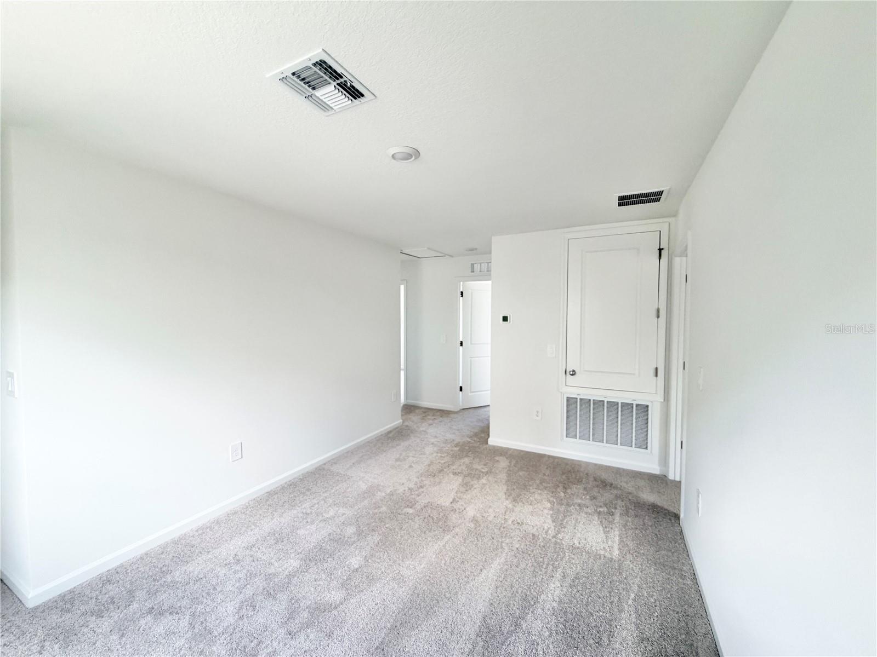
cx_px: 438
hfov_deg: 102.1
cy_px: 328
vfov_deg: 85.7
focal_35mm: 14
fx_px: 355
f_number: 2.2
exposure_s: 1/121
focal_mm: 2.22
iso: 200
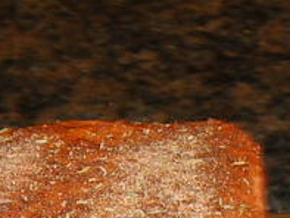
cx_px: 152
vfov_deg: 8.6
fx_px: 1341
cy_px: 494
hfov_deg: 12.3
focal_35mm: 160
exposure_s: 1/60
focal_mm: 5.7
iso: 200
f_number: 2.8
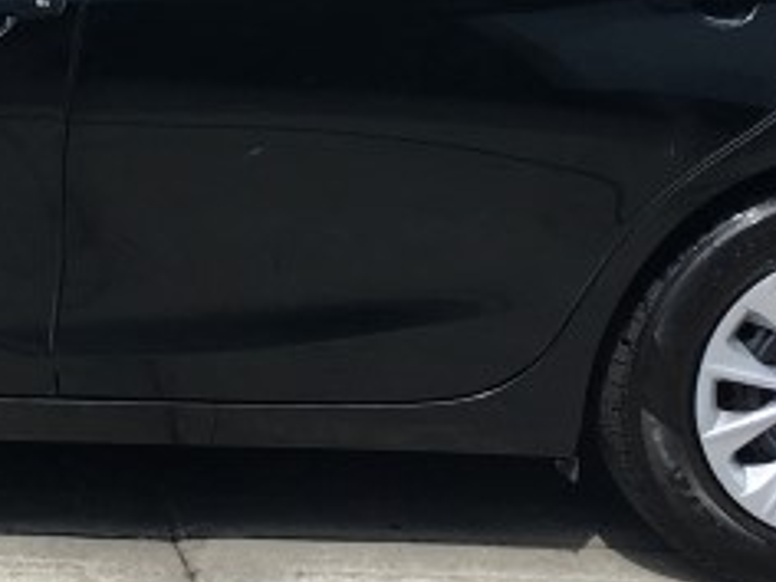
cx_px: -125
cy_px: 49
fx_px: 2825
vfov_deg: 11.7
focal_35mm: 126
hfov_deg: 15.2
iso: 25
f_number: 2.2
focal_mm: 4.15
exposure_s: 1/549
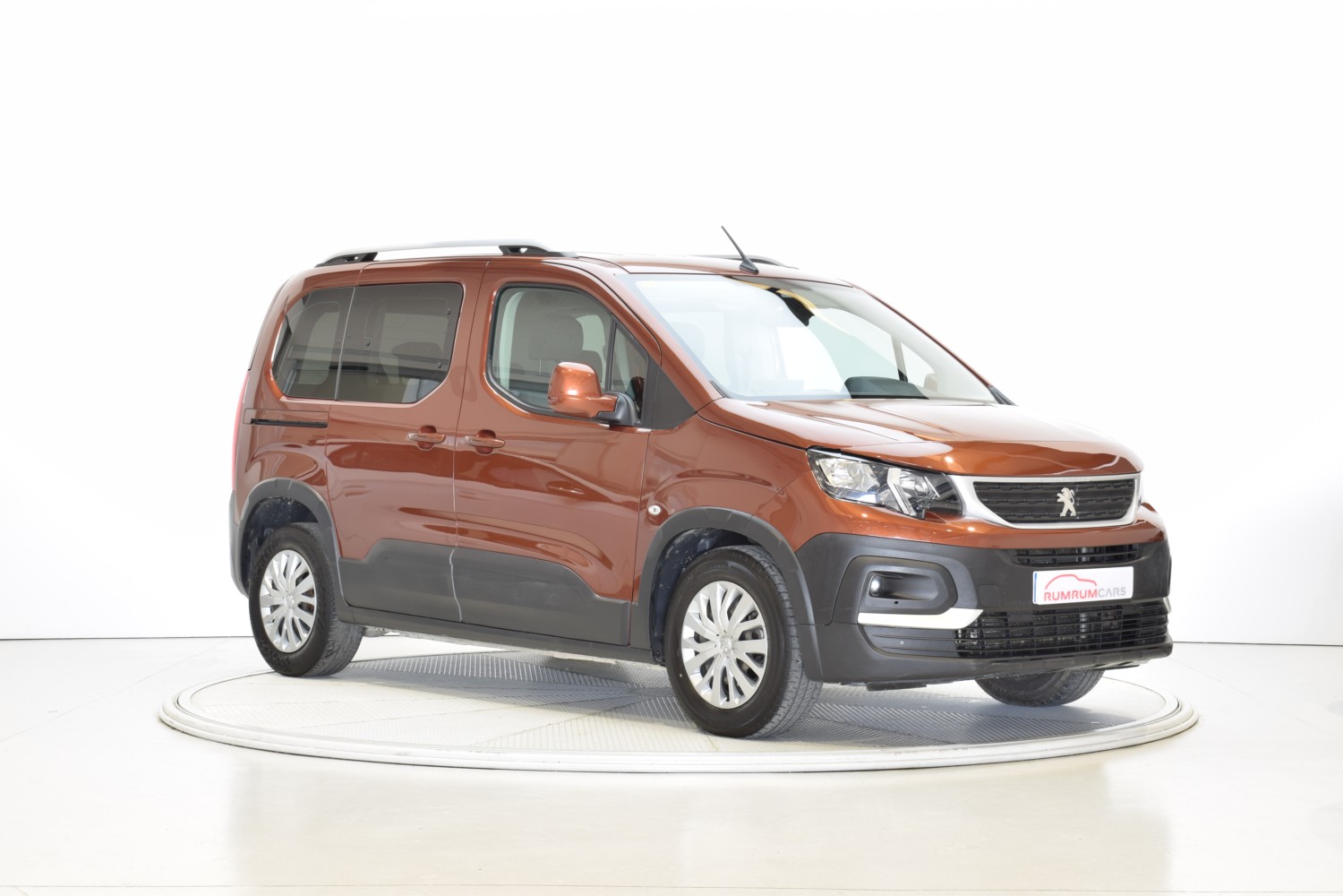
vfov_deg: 21.6
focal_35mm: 63
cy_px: 448
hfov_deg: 31.9
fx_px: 2350
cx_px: 672
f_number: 10
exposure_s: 1/2.5
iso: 100
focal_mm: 42
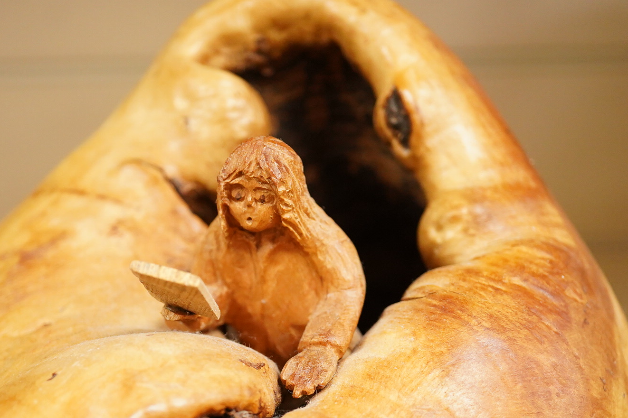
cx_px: 257
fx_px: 1169
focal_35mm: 67
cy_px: 270
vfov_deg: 20.3
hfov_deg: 30.0
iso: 2500
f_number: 3.5
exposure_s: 1/200
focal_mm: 30
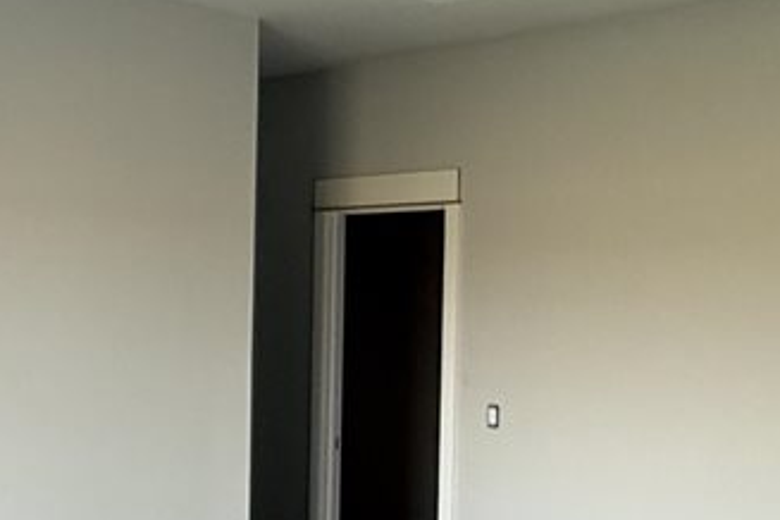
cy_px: 312
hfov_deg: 34.6
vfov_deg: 23.7
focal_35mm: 57
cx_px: 246
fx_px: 1235
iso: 200
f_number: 2.2
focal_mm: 2.22
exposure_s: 1/120
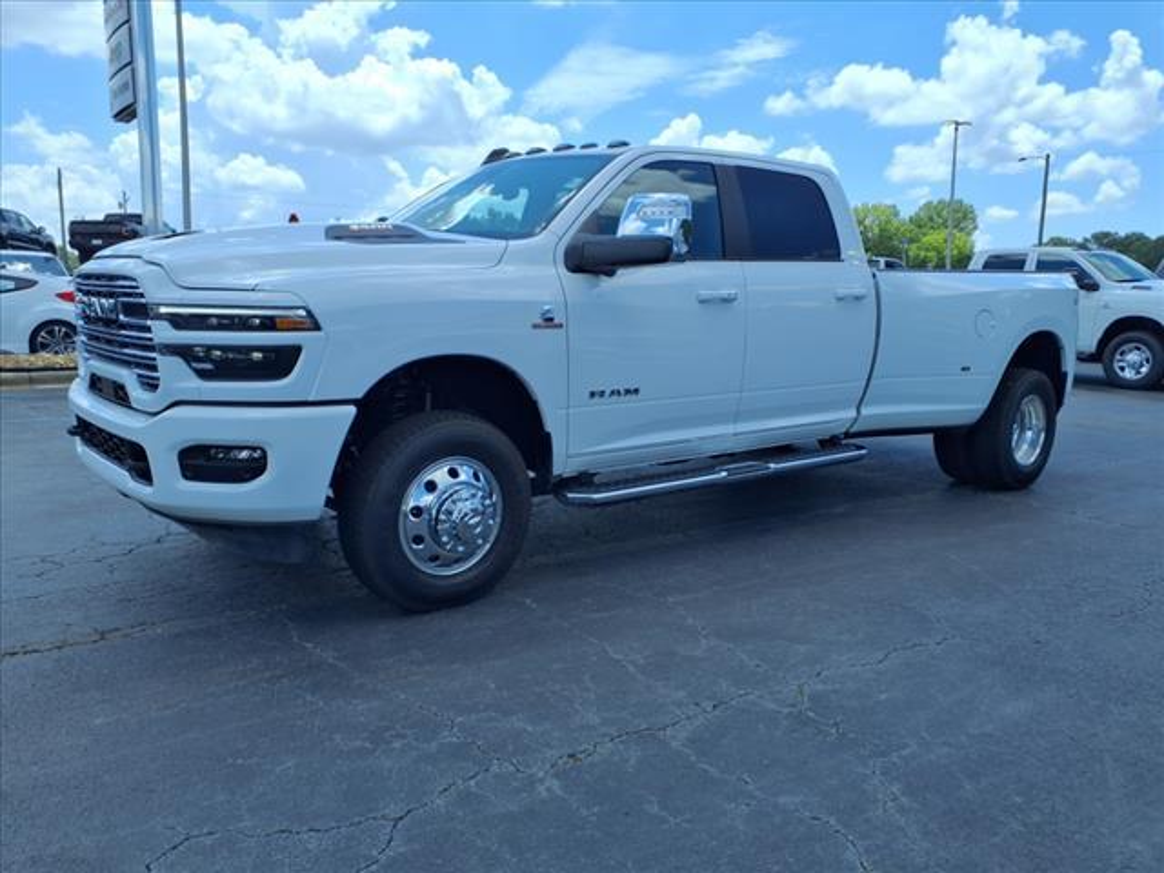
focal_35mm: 27
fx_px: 908
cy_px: 436
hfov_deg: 65.3
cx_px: 582
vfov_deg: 51.4
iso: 40
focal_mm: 3.58
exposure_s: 1/2500
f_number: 1.9
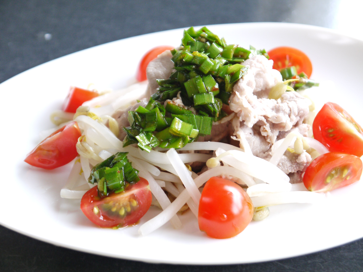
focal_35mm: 78
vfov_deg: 18.9
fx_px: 818
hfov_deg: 25.0
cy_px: 136
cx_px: 182
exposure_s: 1/80
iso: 640
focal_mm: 39
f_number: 5.5
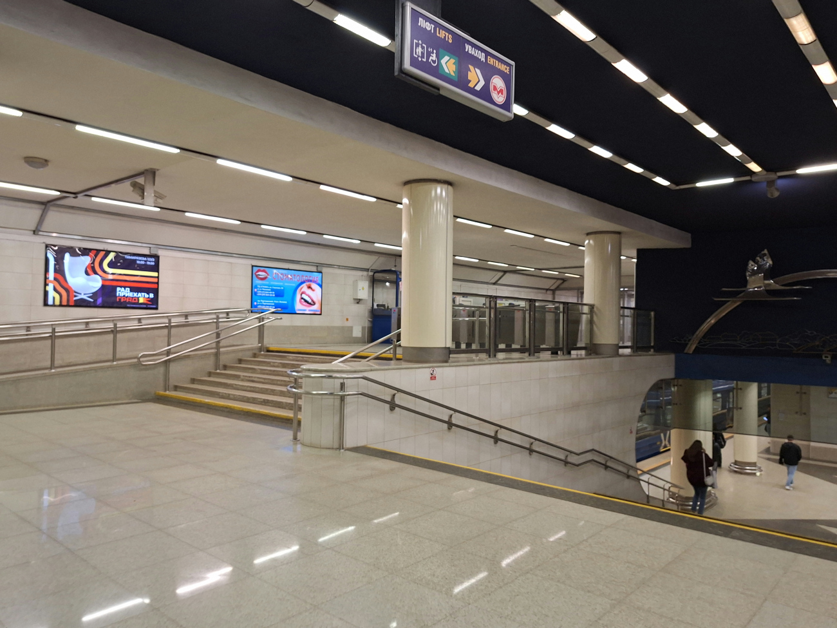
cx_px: 418
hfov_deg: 73.9
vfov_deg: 58.9
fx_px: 556
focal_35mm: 23
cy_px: 314
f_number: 1.8
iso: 200
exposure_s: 1/50
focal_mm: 5.54
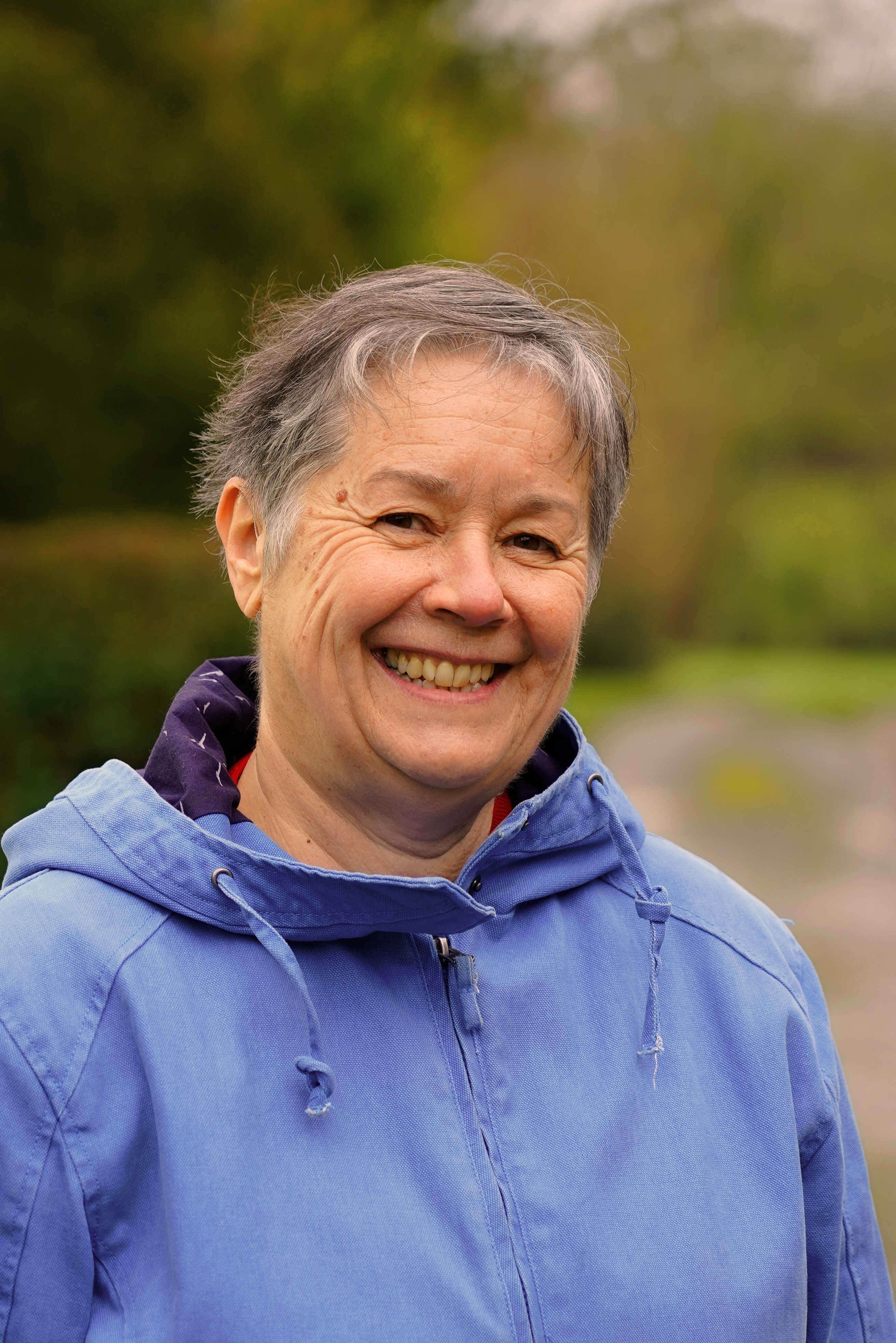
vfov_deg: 13.1
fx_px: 5861
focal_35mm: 157
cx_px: 448
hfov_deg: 8.7
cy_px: 672
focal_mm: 105
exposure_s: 1/160
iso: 250
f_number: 4
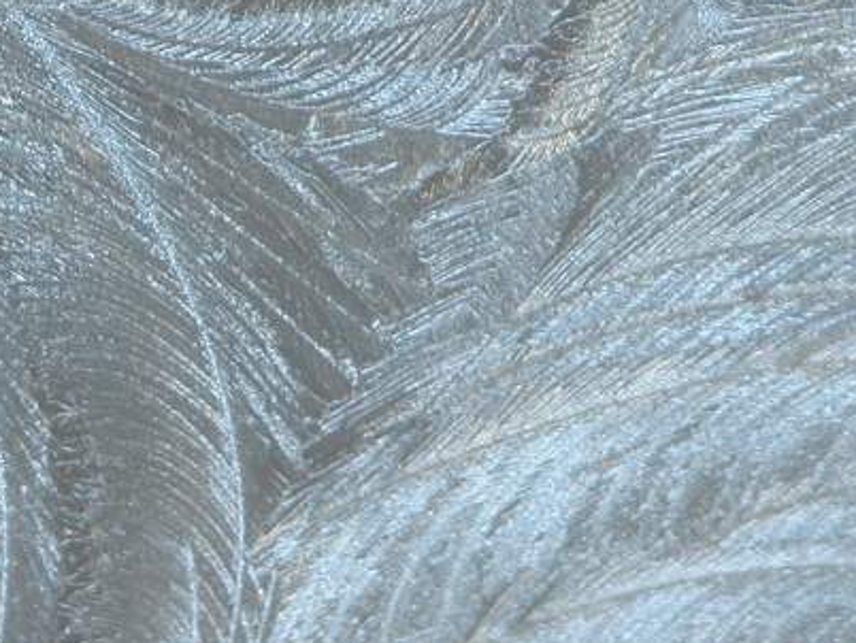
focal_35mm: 891
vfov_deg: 1.7
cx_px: 126
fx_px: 22046
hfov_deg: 2.2
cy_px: 60
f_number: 4.2
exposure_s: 1/71.4
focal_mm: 71.2
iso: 100
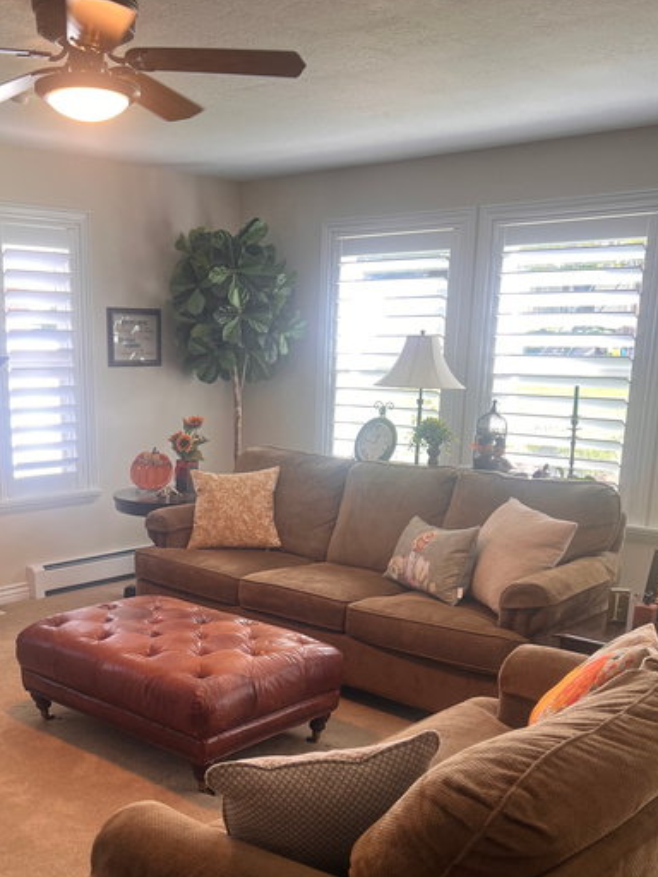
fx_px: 988
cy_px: 606
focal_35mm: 39
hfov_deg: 36.4
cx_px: 218
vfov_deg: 46.9
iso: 100
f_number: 1.5
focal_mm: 5.7
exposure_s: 1/120
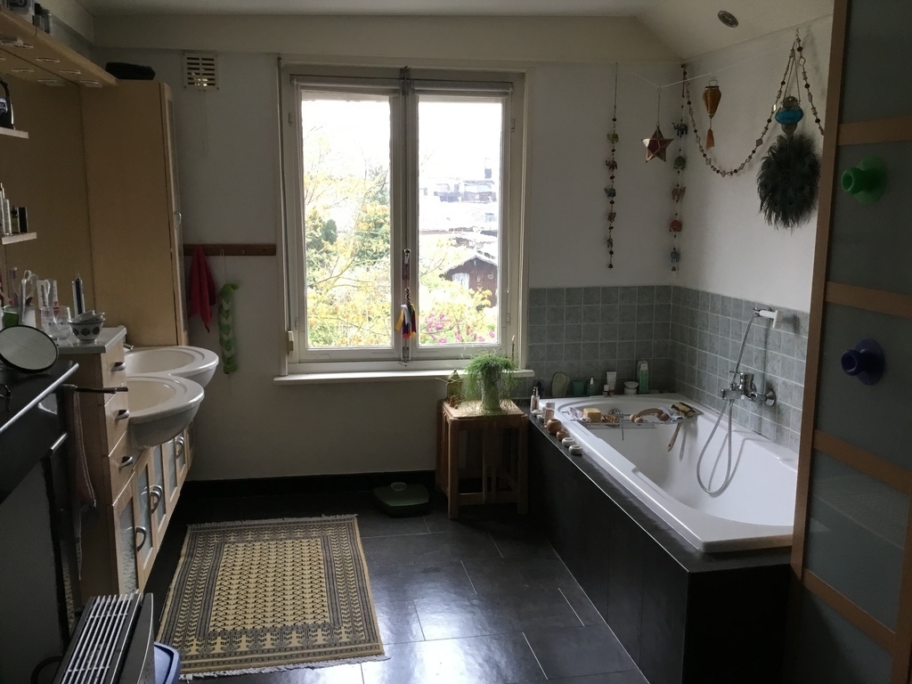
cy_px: 342
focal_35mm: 31
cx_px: 456
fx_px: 817
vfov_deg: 45.4
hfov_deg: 58.4
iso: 50
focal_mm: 3.3
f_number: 2.4
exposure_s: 1/33
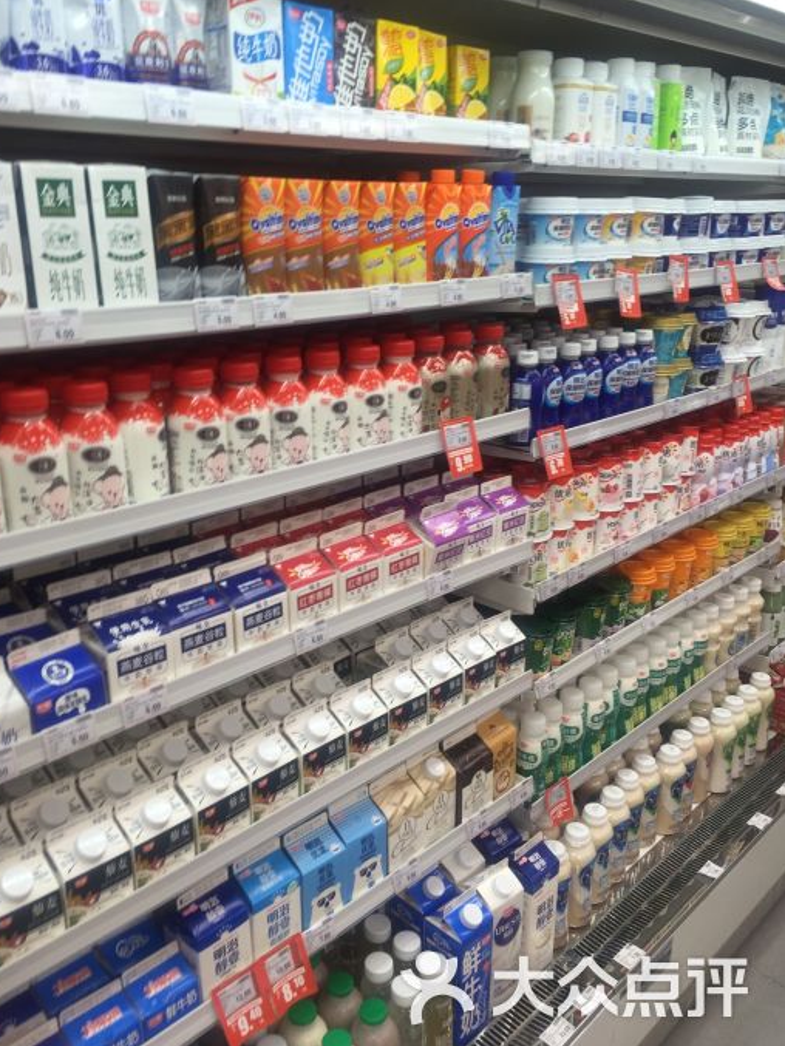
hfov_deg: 46.8
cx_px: 382
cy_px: 527
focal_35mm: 30
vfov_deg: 60.0
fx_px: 907
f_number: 2.2
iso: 32
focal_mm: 4.15
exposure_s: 1/50
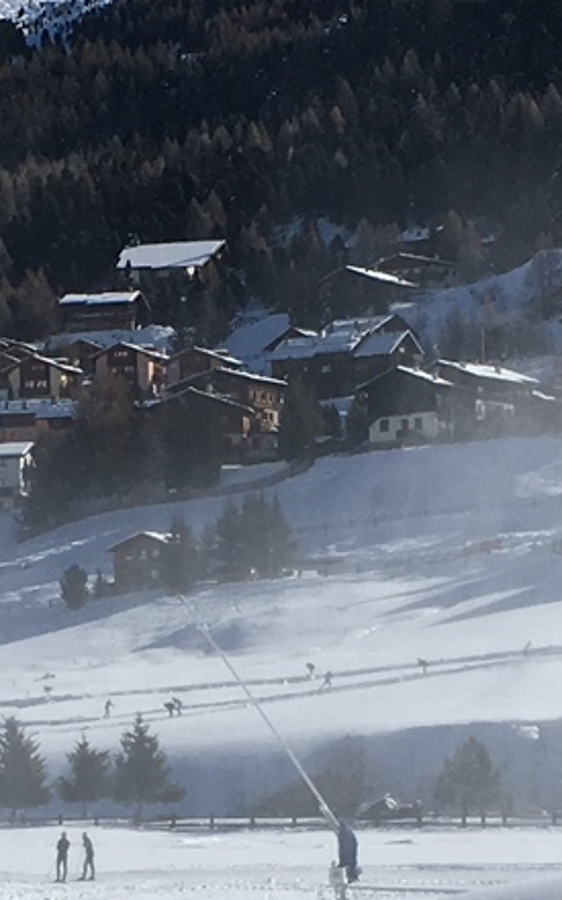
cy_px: 843
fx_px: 3455
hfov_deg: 9.3
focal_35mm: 141
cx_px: 84
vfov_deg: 14.6
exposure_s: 1/3846
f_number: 2.2
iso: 25
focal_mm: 4.15
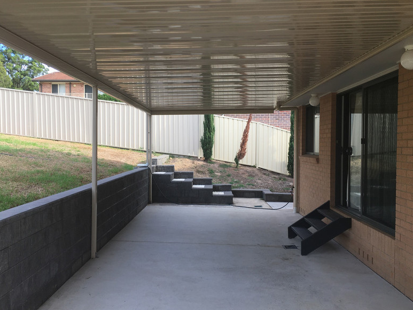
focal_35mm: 30
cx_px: 208
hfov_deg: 60.0
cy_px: 157
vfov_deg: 46.8
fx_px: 358
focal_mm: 4.15
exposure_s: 1/227
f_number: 2.2
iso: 25
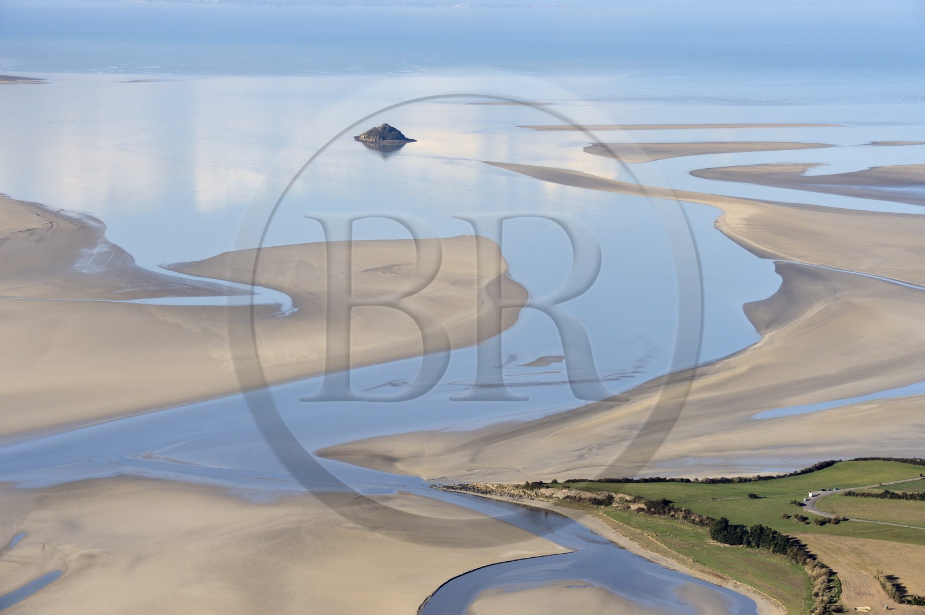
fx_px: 2978
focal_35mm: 116
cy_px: 308
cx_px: 462
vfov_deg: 11.8
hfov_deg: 17.7
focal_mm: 116
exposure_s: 1/1000
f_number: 11
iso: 400
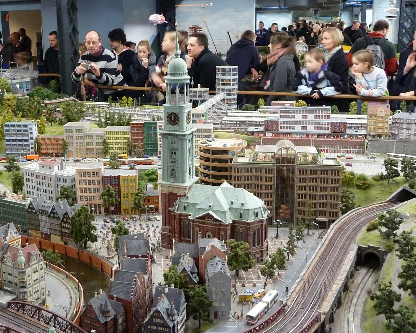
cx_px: 162
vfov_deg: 35.7
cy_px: 156
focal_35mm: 42
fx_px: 517
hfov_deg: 43.6
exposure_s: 1/10
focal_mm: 5.7
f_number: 3.5
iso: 400
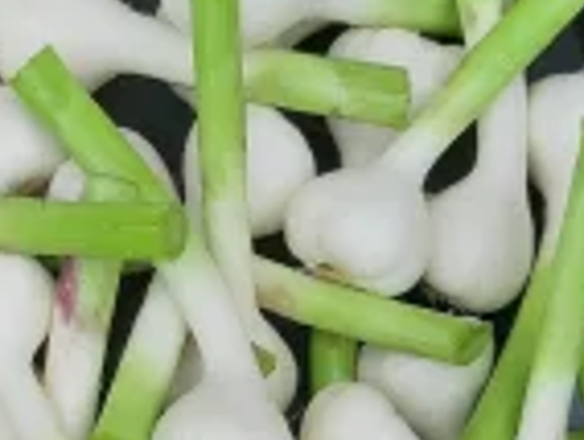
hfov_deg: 19.2
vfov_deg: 14.5
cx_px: 97
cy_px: 399
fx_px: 1707
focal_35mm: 101
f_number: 1.7
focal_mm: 3.93
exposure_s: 1/298
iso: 40
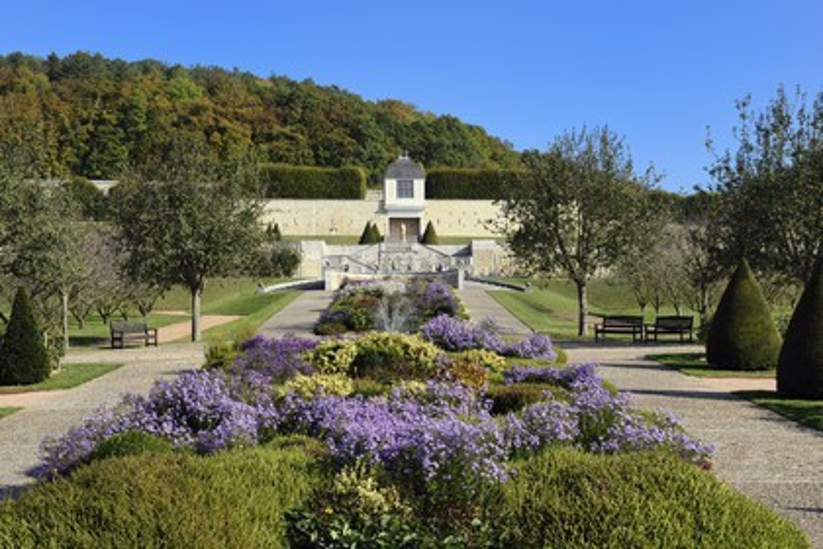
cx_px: 412
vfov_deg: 23.4
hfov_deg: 34.5
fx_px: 1326
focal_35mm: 58
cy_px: 274
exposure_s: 1/160
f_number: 14
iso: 200
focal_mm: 58
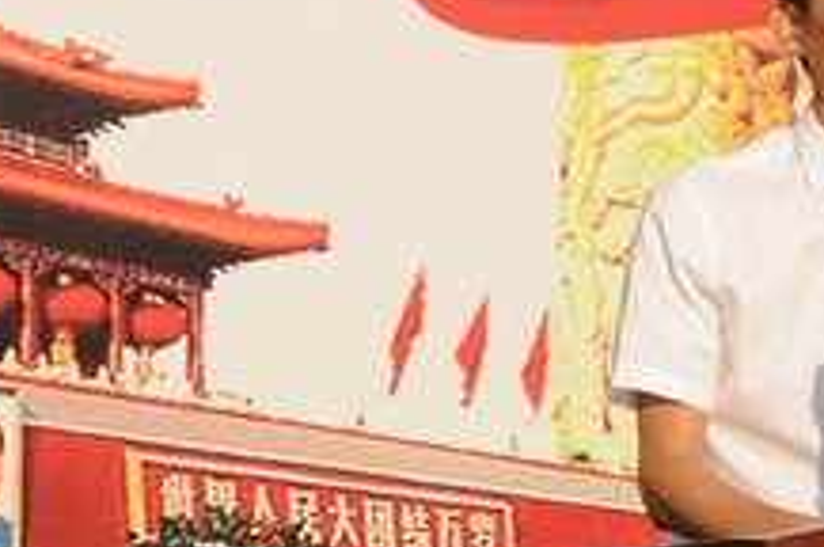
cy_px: 85
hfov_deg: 5.2
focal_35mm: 399
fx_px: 9125
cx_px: 927
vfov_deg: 3.4
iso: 400
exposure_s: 1/1000
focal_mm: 105
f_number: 8
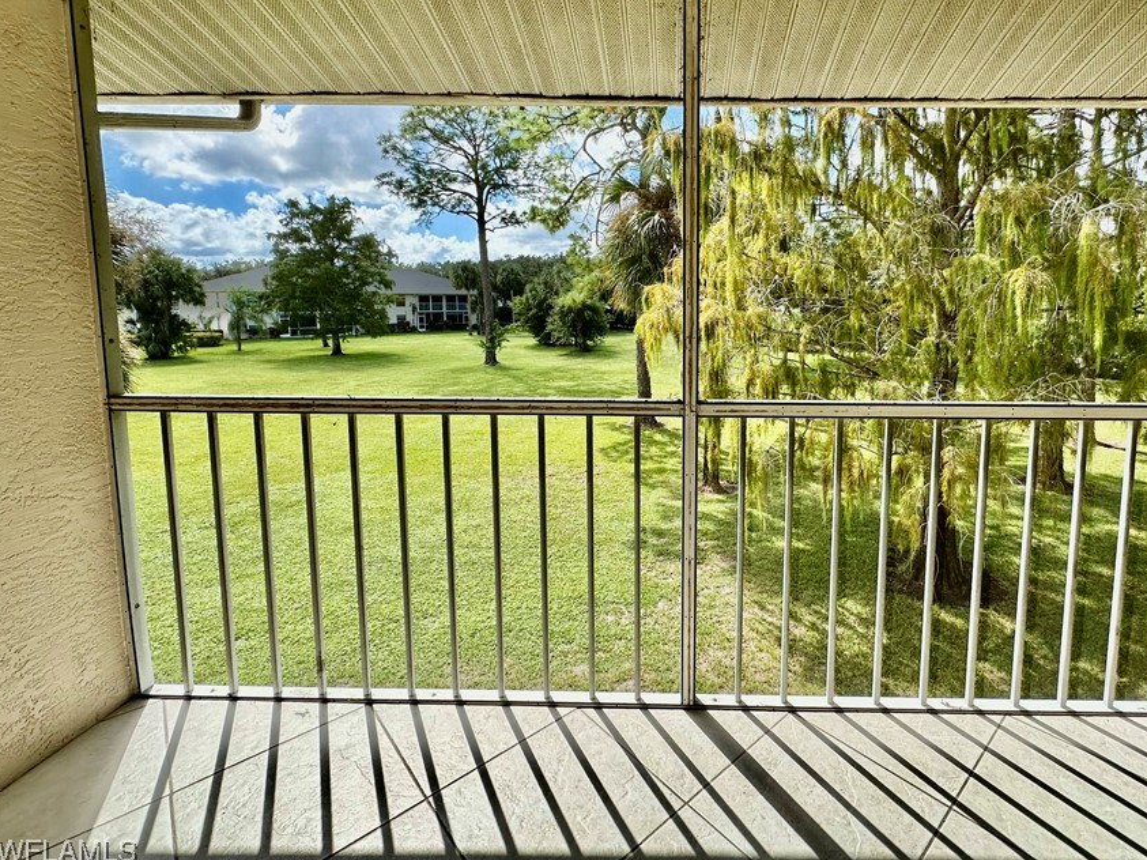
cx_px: 667
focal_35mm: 17
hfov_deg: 90.3
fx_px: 563
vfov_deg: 74.2
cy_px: 359
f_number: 2.2
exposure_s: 1/575
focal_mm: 2.22
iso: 40
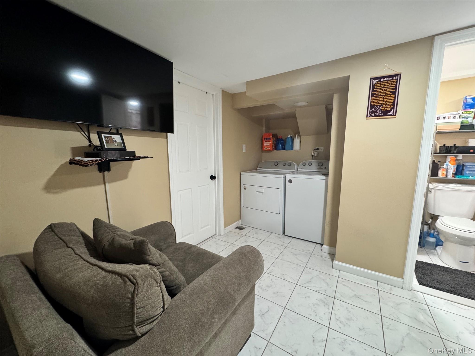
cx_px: 238
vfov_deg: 85.7
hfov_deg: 102.1
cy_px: 178
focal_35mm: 14
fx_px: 192
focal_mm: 2.22
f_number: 2.2
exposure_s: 1/60
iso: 500
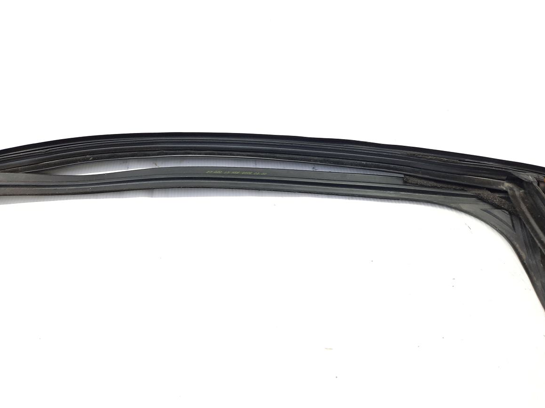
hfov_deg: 67.3
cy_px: 197
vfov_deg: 53.0
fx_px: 409
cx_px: 275
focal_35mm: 26
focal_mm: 4.6
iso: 125
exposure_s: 1/50
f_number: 2
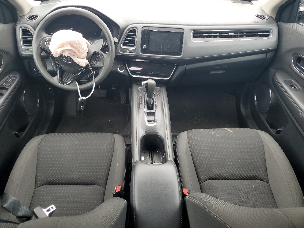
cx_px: 152
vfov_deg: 53.1
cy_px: 114
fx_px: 228
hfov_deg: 67.3
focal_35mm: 26
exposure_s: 1/60.2
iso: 63
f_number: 1.5
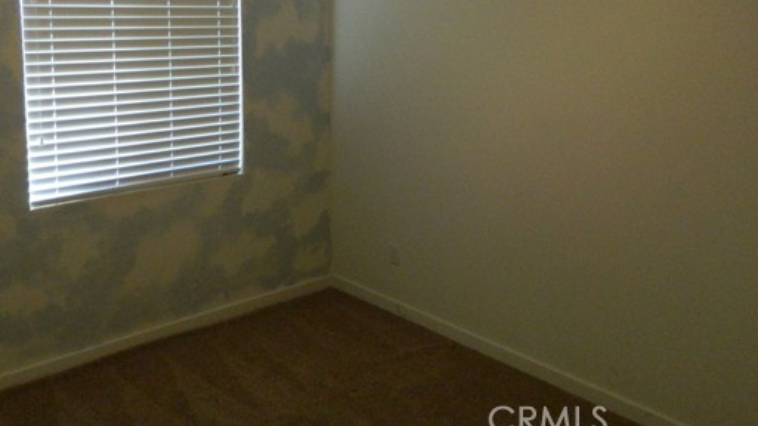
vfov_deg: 33.6
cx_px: 332
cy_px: 86
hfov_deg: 57.9
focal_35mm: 34
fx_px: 683
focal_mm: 4.5
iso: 400
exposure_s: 1/125
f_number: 3.1
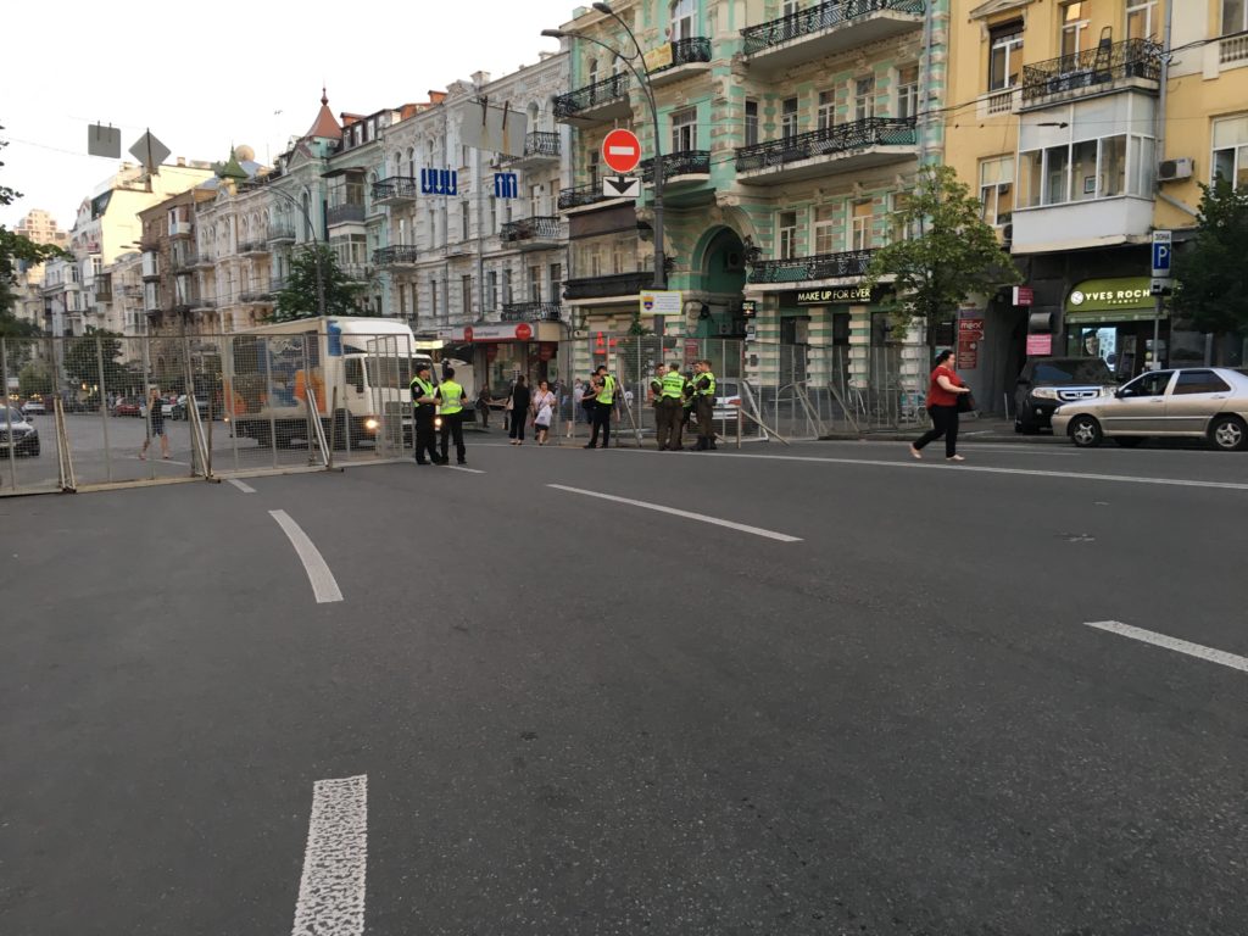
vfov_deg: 48.2
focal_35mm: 29
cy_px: 468
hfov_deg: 61.7
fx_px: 1046
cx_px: 624
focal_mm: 4.15
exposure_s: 1/33
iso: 32
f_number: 2.2
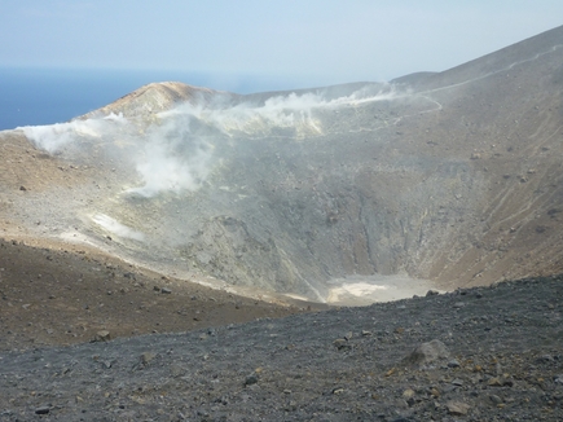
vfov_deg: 35.9
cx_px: 236
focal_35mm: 40
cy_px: 239
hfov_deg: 46.6
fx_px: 650
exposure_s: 1/500
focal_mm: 5.2
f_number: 4
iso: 80
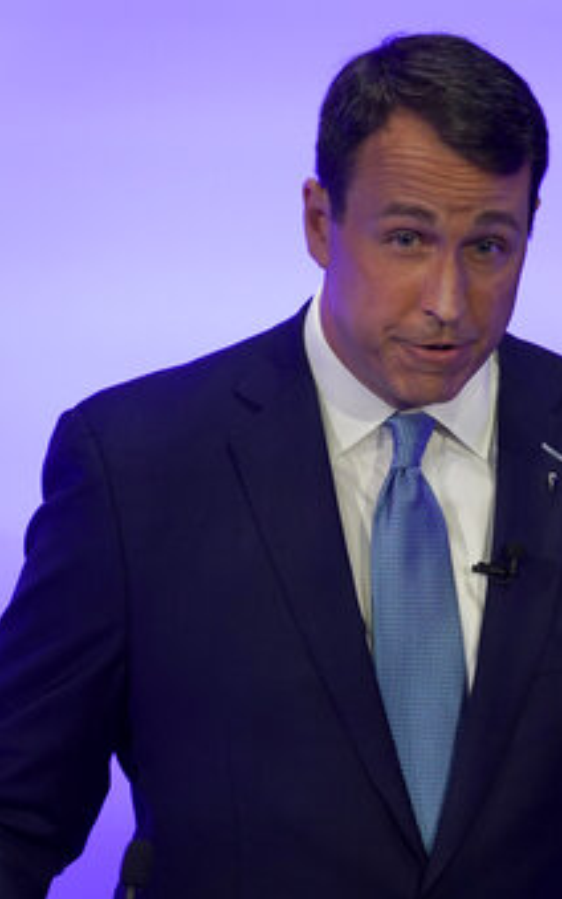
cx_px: 612
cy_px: 450
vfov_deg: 4.9
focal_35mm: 431
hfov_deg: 3.0
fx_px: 10558
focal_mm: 280
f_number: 4
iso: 1600
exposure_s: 1/500
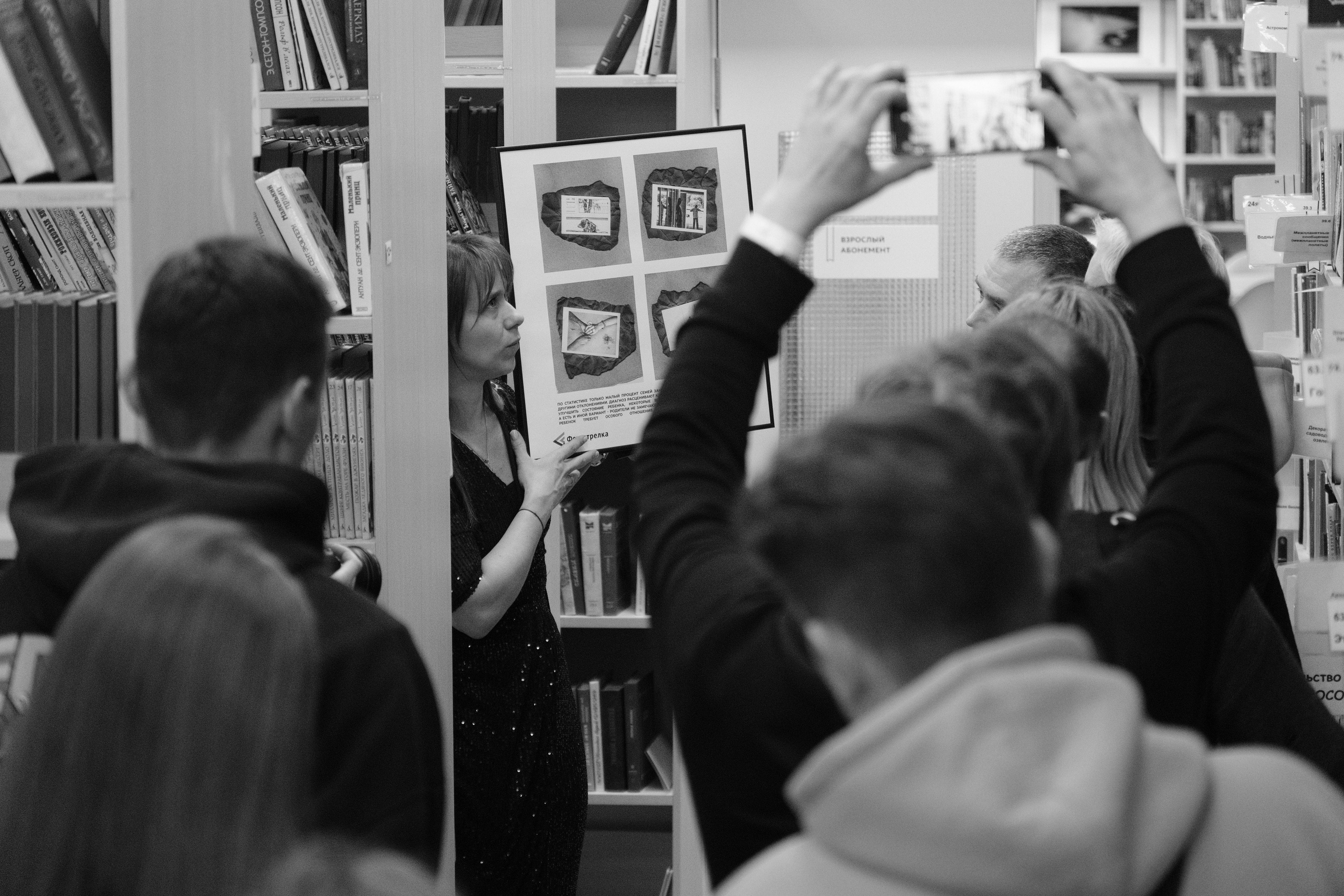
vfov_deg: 13.0
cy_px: 448
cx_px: 672
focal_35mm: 105
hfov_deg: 19.5
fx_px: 3920
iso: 4000
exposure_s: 1/200
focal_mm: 70
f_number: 3.2
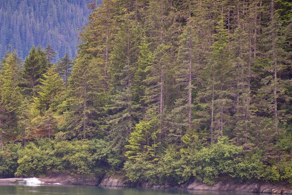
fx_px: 3700
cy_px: 112
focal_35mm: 456
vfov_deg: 3.0
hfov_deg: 4.5
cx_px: 79
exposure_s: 1/640
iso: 1400
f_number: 5.6
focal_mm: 300
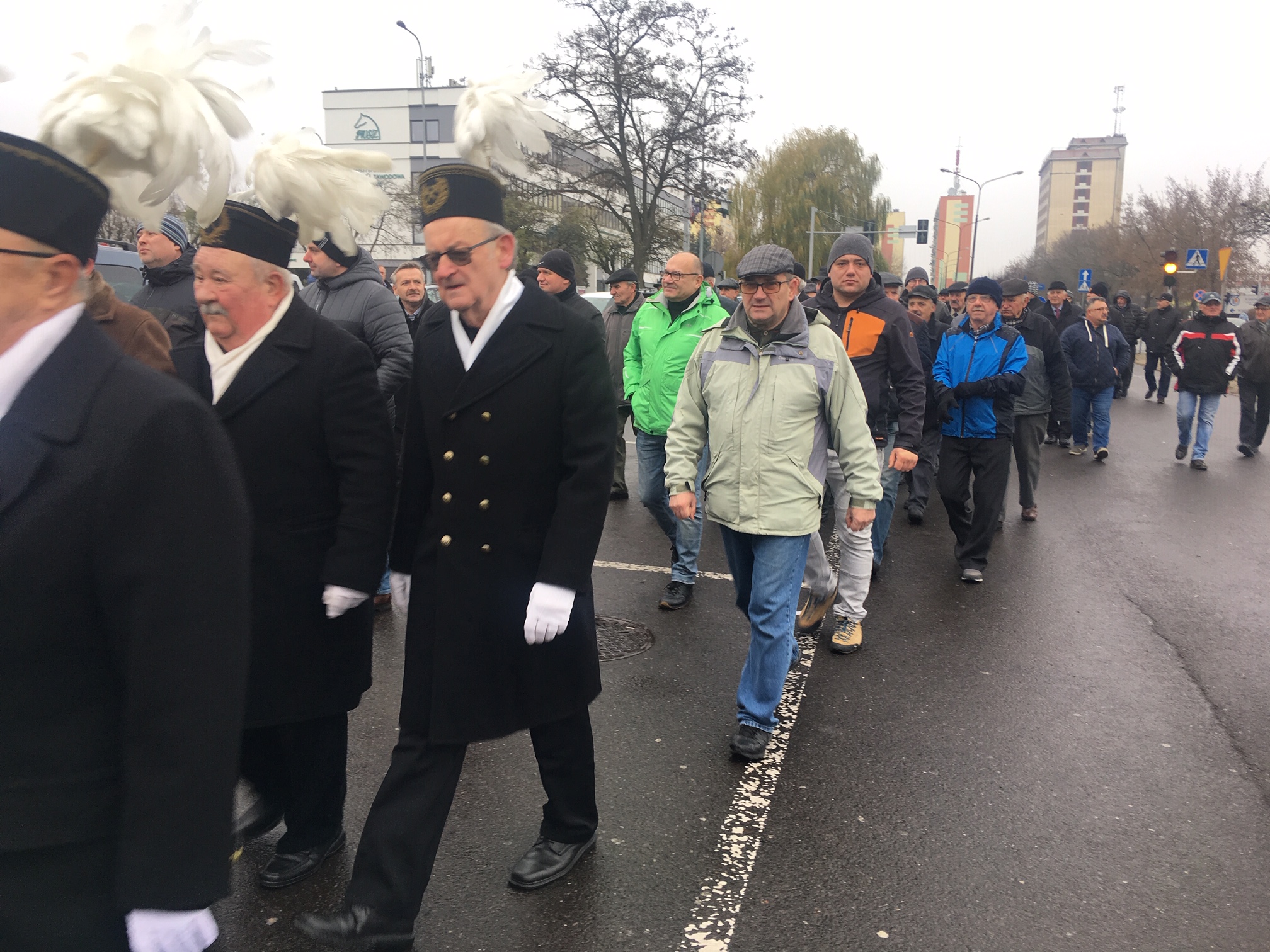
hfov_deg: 61.7
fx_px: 1064
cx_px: 635
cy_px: 476
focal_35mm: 29
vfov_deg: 48.2
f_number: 2.2
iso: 25
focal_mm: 4.15
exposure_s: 1/50
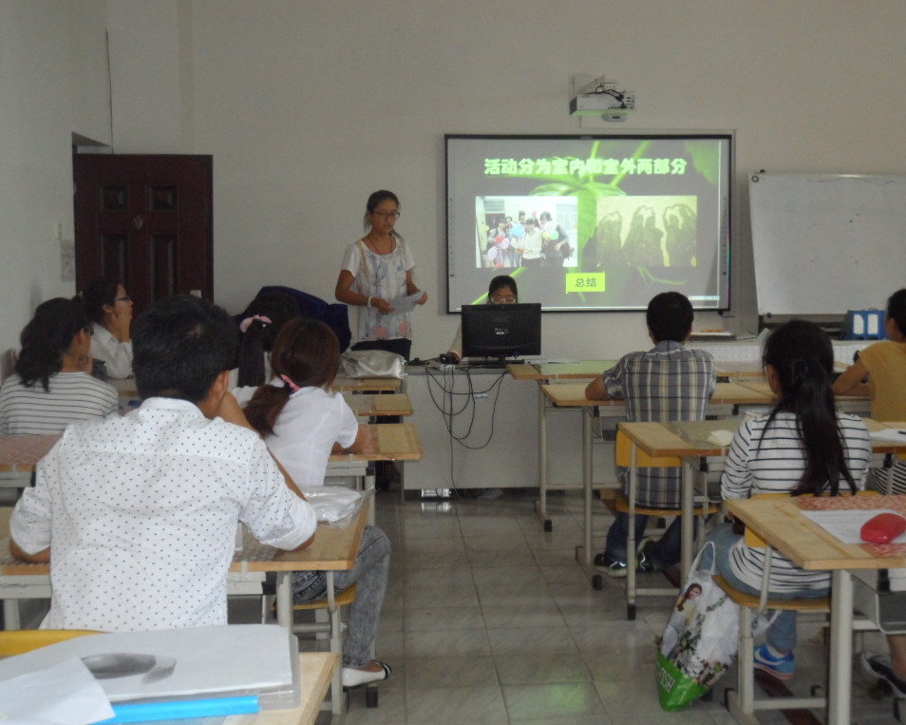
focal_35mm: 44
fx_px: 1180
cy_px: 364
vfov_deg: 34.1
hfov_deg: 42.0
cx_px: 485
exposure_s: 1/45
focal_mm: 7.8
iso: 320
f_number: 4.2
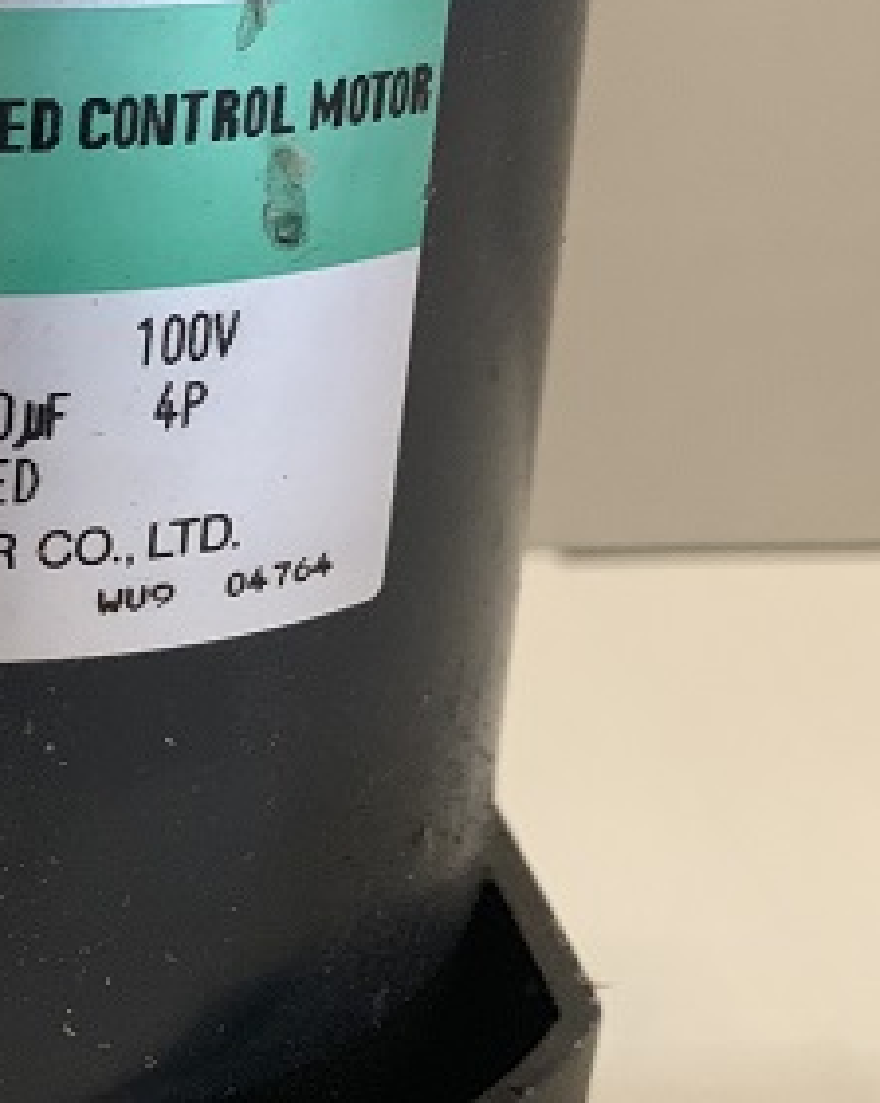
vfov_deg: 26.1
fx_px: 2382
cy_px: 489
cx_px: -222
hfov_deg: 19.5
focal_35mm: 73
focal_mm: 4.25
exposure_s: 1/30
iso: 640
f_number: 1.8
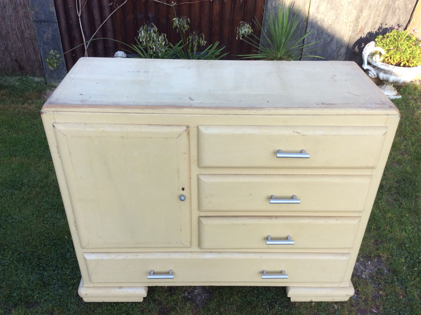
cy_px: 158
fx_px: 389
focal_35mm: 32
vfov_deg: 44.1
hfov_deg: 56.9
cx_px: 210
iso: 32
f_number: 2.4
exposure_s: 1/228
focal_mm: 3.3
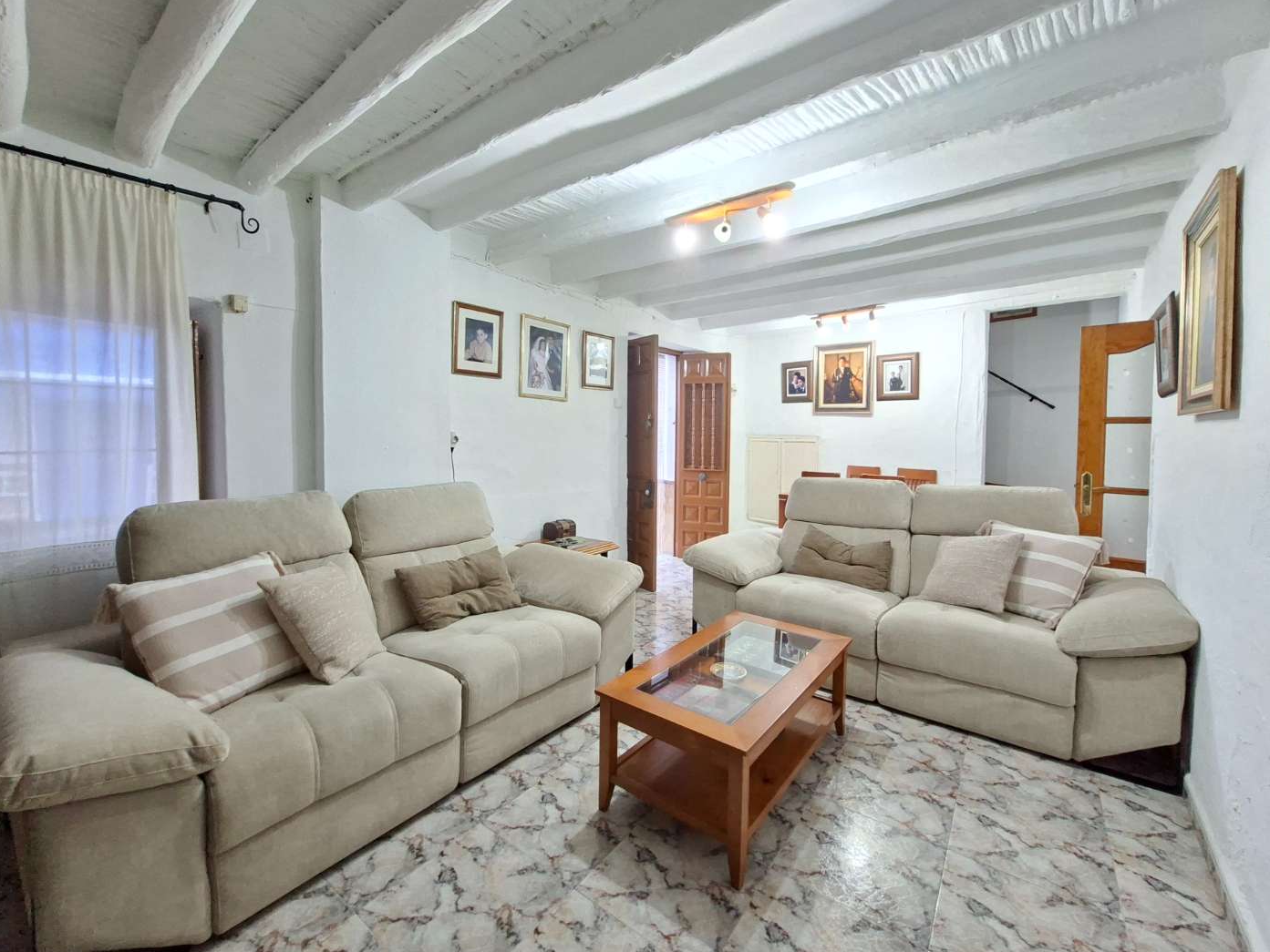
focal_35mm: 14
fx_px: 514
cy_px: 451
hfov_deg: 102.0
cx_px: 620
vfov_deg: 85.6
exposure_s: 1/24
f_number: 2.2
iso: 400
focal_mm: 1.74
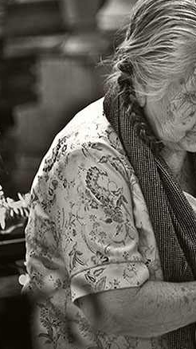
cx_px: 214
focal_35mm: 646
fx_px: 5976
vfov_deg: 3.3
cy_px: 133
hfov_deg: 1.9
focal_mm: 300
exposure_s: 1/320
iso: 720
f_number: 5.6
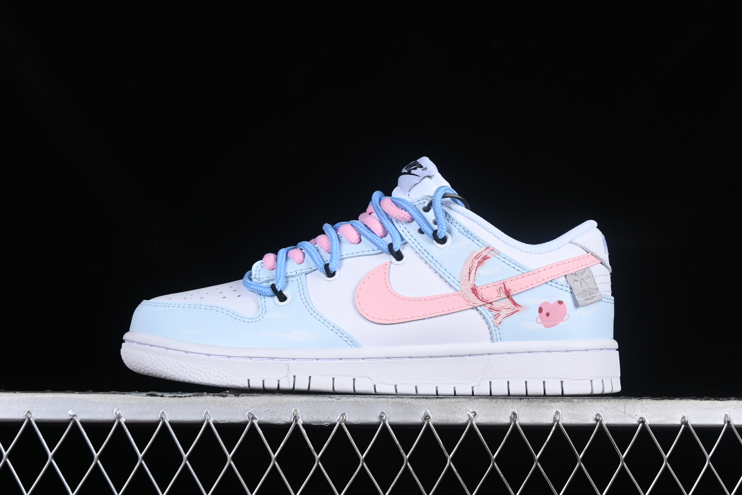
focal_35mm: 75
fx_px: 1546
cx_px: 371
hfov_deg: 27.0
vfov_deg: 18.2
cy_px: 248
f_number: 8
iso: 160
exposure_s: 1/80
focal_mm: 50
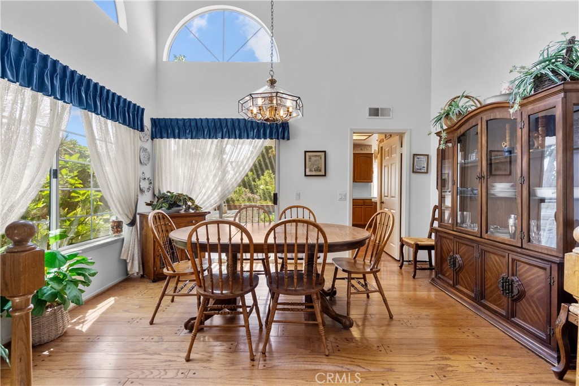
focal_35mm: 16
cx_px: 290
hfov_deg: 96.7
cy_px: 193
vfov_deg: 73.8
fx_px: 257
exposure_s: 1/30
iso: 640
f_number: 8
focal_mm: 16
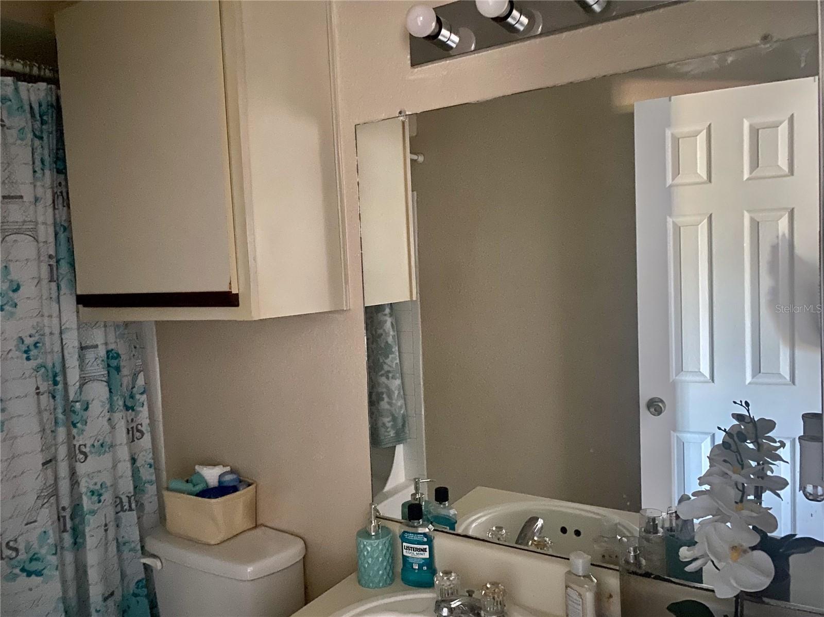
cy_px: 308
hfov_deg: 67.3
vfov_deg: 53.0
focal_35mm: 26
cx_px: 412
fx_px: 619
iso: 500
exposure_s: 1/9
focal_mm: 4.25
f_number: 1.8
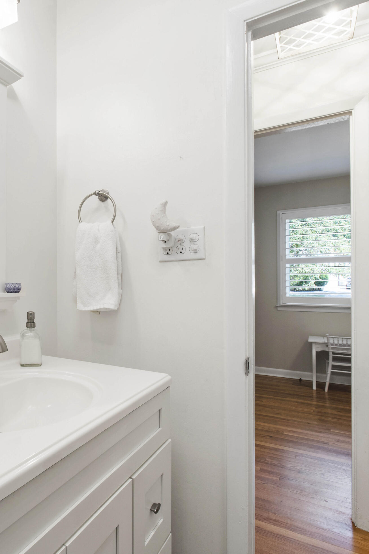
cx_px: 46
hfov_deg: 49.8
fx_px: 354
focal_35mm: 23
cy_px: 282
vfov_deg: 76.1
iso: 100
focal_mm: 10
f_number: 8
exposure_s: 1/5
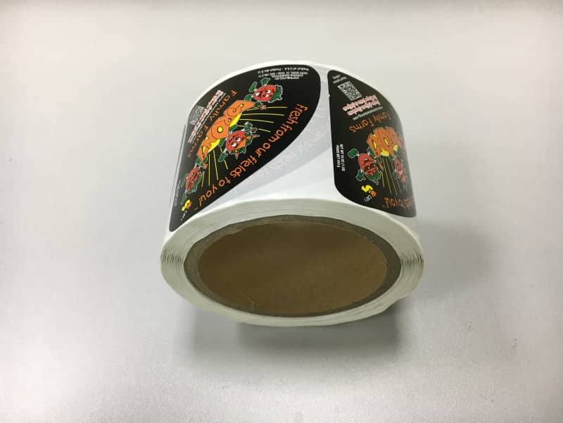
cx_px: 282
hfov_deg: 61.7
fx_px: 472
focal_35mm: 29
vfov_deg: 48.2
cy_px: 212
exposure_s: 1/33
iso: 50
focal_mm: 4.15
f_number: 2.2
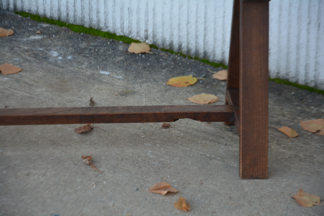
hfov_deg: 13.0
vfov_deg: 8.7
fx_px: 1419
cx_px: 162
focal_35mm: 158
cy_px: 108
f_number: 5.6
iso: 400
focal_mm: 105
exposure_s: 1/100
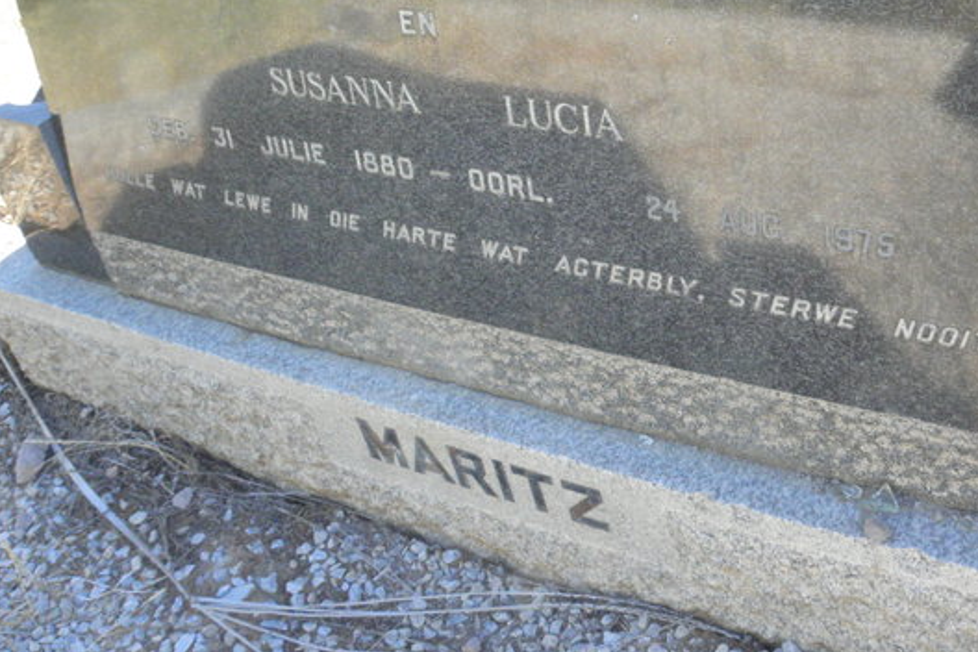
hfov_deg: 46.6
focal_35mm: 41
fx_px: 1114
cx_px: 663
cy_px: 156
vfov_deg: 32.0
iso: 200
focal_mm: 4.6
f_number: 5.6
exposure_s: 1/100
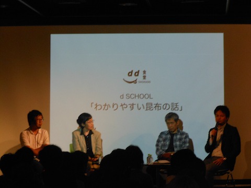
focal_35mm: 120
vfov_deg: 12.3
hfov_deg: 16.4
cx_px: 126
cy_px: 94
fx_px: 870
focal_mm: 21.5
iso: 400
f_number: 5.4
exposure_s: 1/30
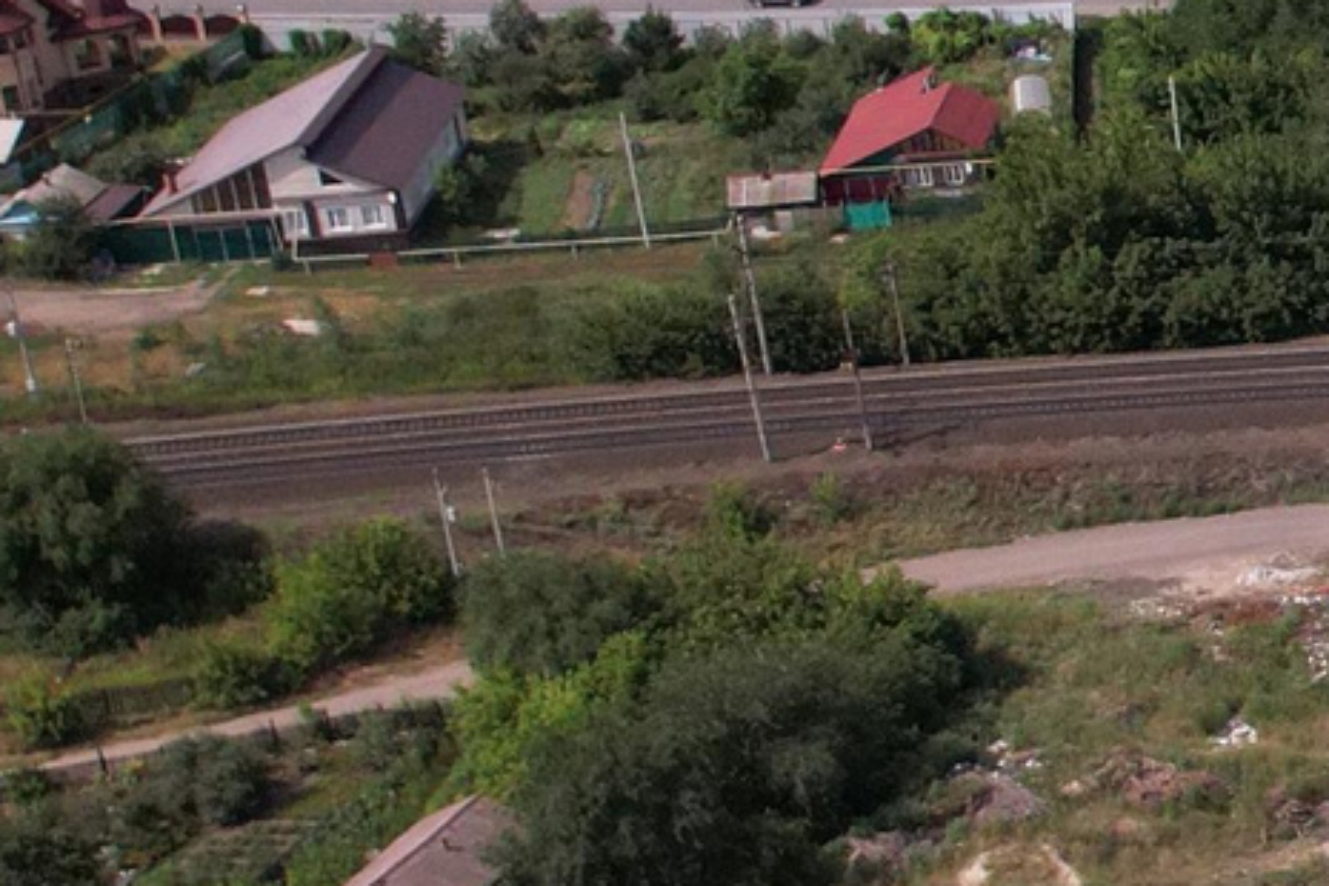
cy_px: 310
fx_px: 4467
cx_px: 2778
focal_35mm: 121
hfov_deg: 13.9
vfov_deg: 11.3
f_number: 2.8
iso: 400
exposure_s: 1/240
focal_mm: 8.38
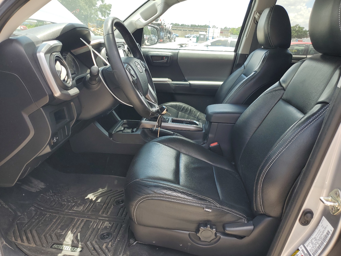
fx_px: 256
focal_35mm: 26
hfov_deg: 67.3
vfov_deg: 53.1
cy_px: 128
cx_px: 170
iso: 50
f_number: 1.5
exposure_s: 1/417
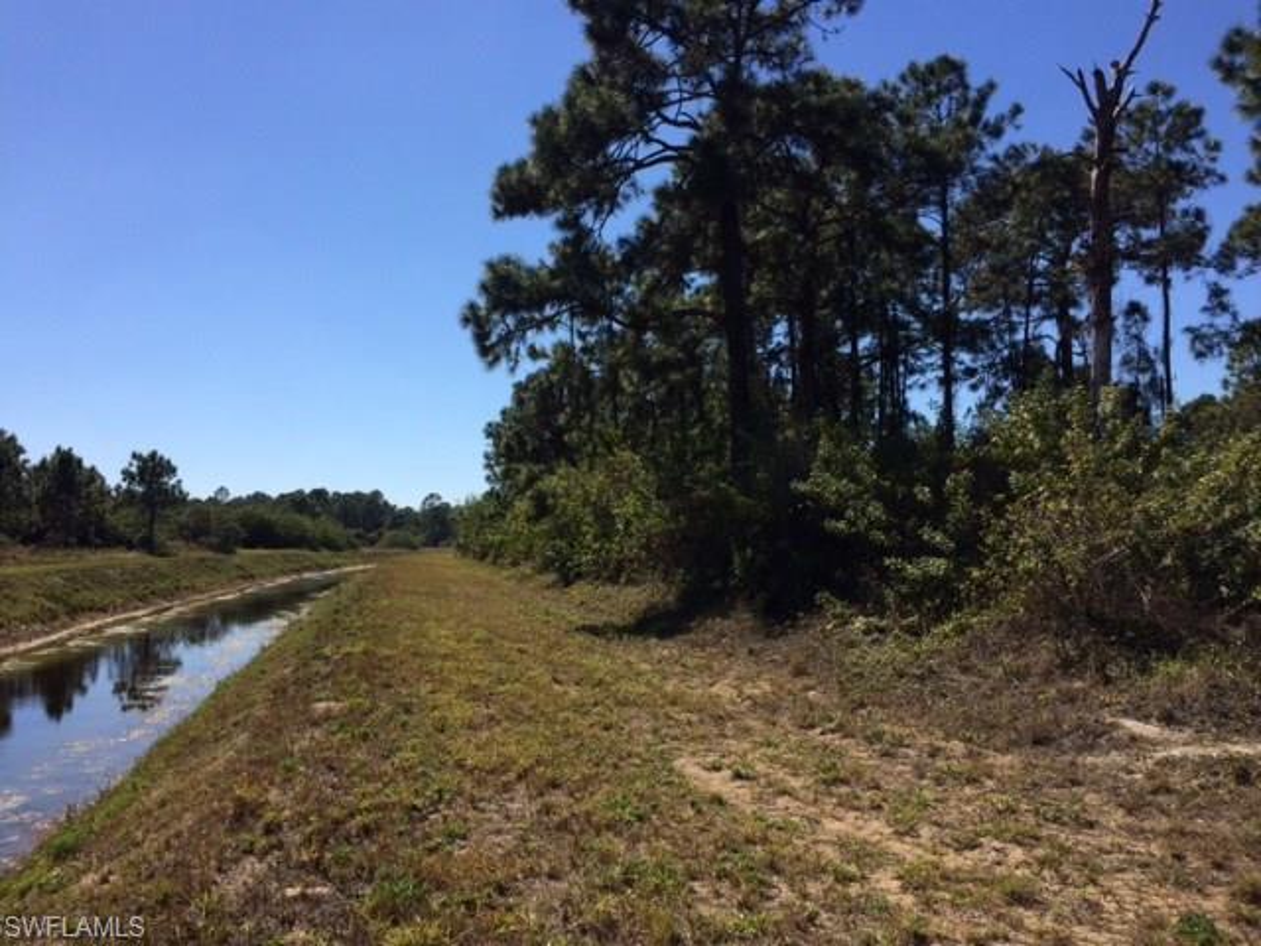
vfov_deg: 48.2
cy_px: 473
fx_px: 1056
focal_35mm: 29
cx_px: 630
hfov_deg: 61.7
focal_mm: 4.15
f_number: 2.2
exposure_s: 1/3165
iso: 32
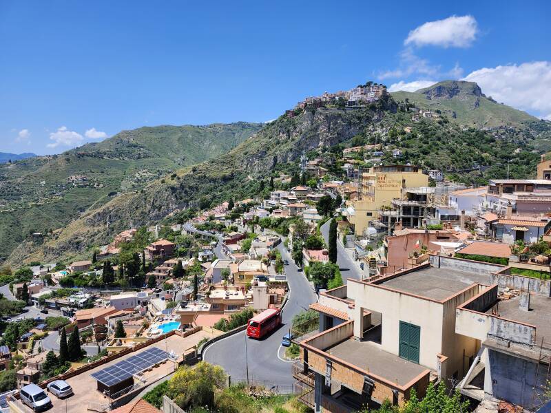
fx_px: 366
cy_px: 206
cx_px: 276
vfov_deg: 58.9
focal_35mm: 23
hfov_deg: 73.9
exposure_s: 1/1399
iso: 25
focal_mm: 5.54
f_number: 1.8
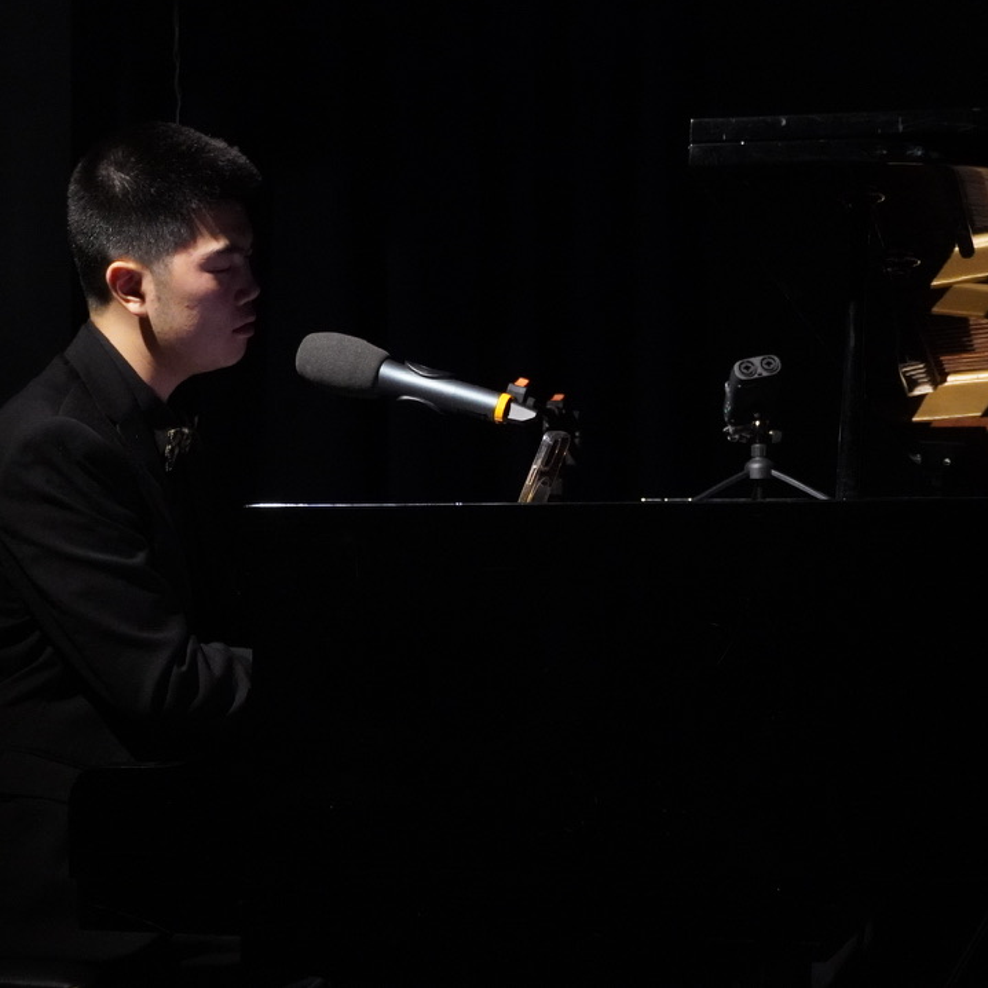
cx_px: 428
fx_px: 2616
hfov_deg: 21.4
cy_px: 491
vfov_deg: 21.4
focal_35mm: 81
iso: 5000
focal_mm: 42
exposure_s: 1/60
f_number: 5.6
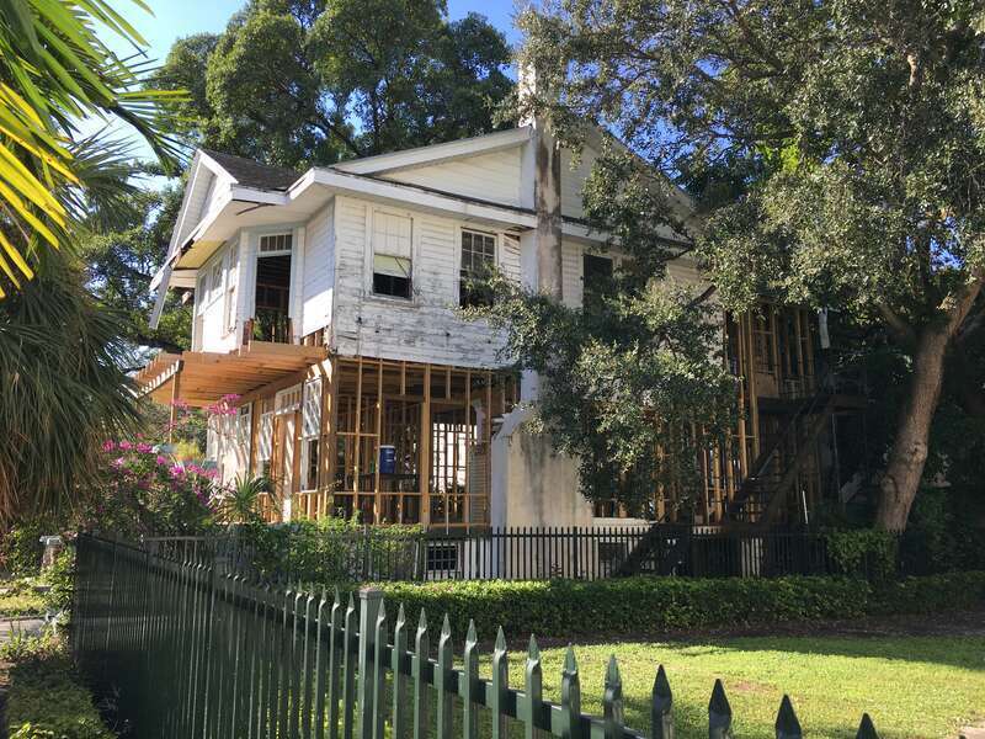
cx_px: 492
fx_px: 825
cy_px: 370
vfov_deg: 48.2
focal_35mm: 29
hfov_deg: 61.7
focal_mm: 4.15
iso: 25
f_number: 2.2
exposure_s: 1/493
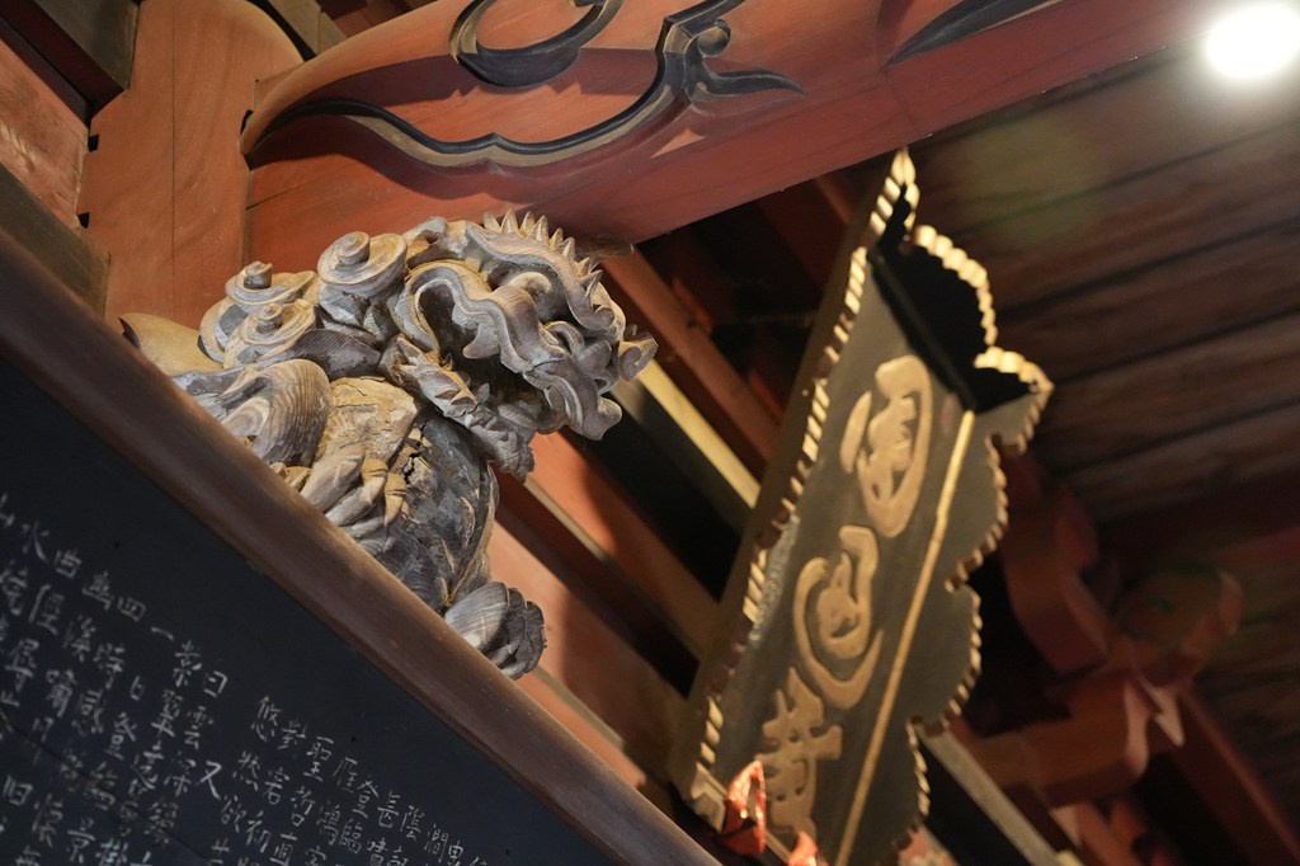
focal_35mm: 68
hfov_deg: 29.7
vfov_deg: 20.0
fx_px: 2455
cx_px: 650
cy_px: 433
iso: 12800
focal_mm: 68
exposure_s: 1/100
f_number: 4
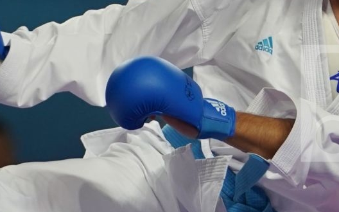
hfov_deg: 2.5
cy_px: 103
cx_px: 143
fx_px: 7798
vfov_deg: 1.6
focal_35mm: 844
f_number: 2.8
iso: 1000
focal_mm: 162
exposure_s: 1/1000
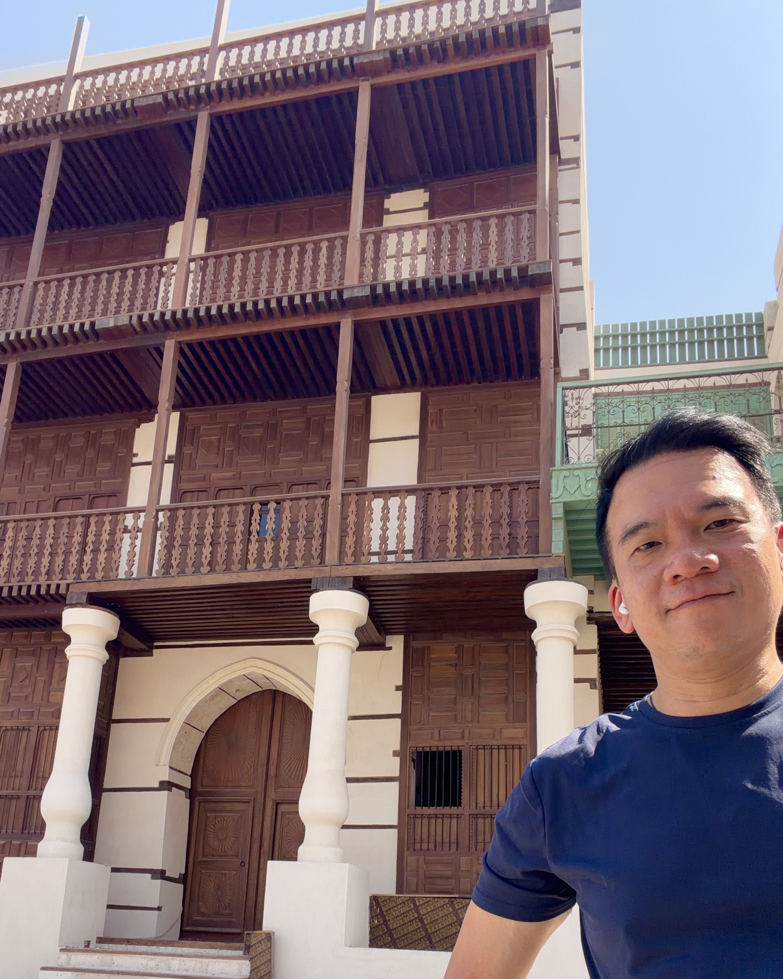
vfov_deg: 65.1
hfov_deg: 54.9
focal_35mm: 26
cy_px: 610
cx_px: 391
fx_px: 753
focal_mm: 2.71
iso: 32
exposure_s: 1/723
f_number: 1.9
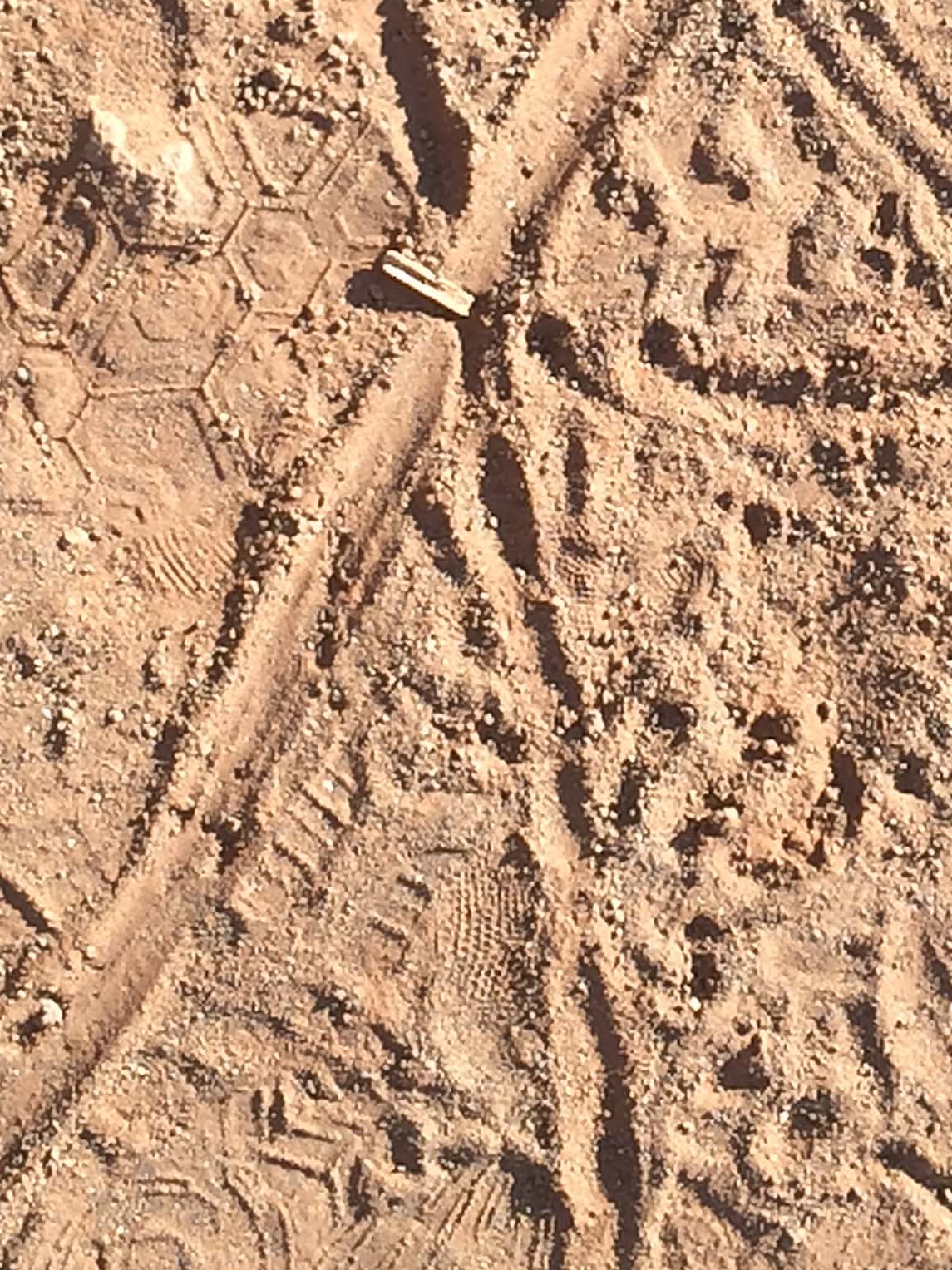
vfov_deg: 30.3
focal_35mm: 62
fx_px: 2274
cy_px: 215
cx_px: 590
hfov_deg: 23.6
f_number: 2.2
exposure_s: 1/539
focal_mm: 4.15
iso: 32
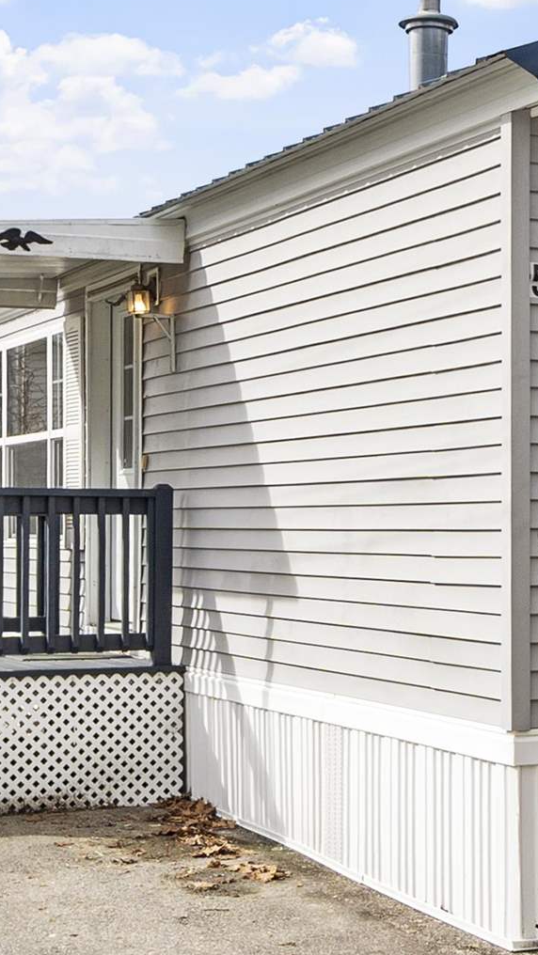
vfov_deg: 27.7
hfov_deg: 15.5
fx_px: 1926
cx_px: 597
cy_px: 316
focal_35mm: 76
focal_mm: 16
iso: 100
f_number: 8
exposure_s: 1/250
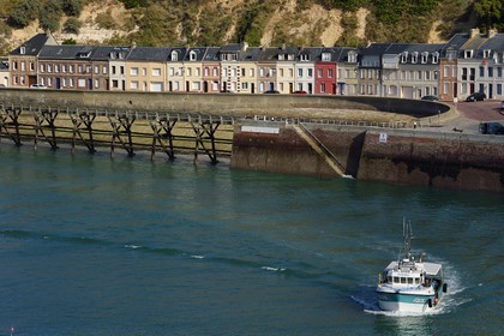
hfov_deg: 16.8
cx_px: 252
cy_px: 168
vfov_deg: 11.2
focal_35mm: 122
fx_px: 1708
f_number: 11
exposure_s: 1/400
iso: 200
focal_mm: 122
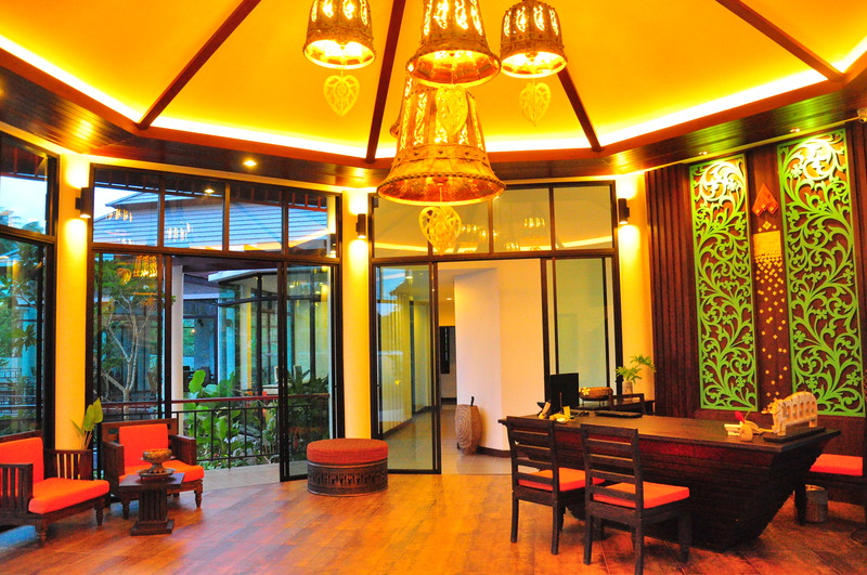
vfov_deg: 47.8
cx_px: 434
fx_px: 649
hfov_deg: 67.5
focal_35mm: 27
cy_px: 288
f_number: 3.5
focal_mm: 18
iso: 3200
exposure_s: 1/50
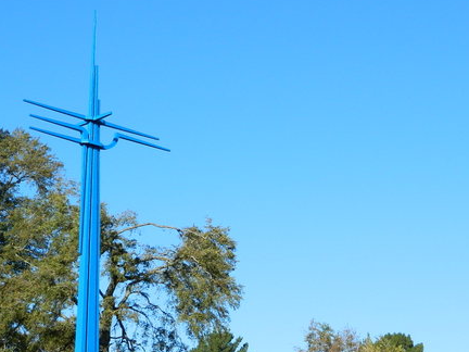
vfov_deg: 16.9
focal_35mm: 87
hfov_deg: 22.5
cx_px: 188
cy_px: 275
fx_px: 1179
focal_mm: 8.4
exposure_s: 1/640
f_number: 3.6
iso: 80
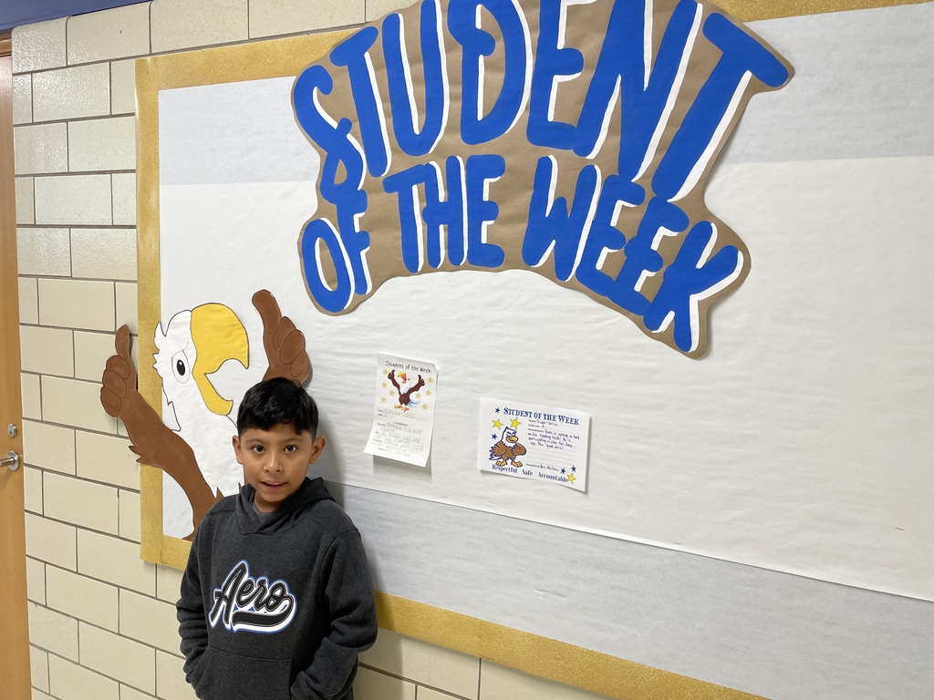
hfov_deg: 67.3
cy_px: 350
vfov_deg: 53.1
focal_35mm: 26
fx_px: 702
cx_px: 467
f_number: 1.6
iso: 125
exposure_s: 1/121
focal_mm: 4.2
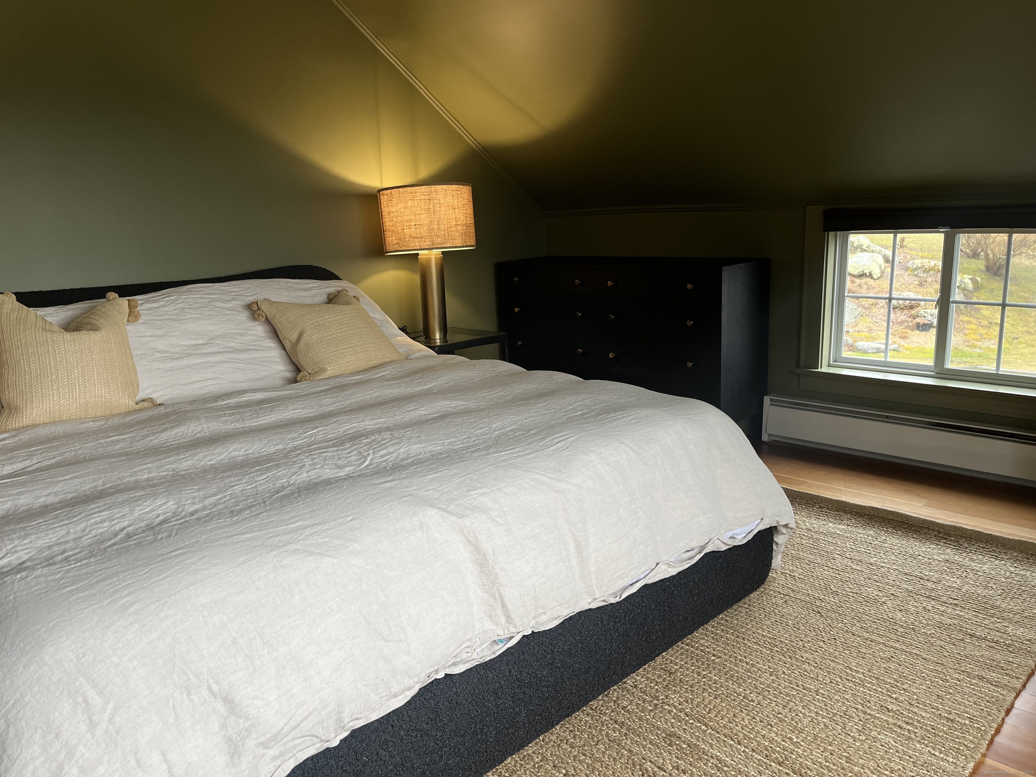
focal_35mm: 26
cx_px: 518
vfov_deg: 53.1
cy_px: 388
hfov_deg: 67.3
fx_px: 778
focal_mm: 5.1
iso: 100
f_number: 1.6
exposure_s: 1/120
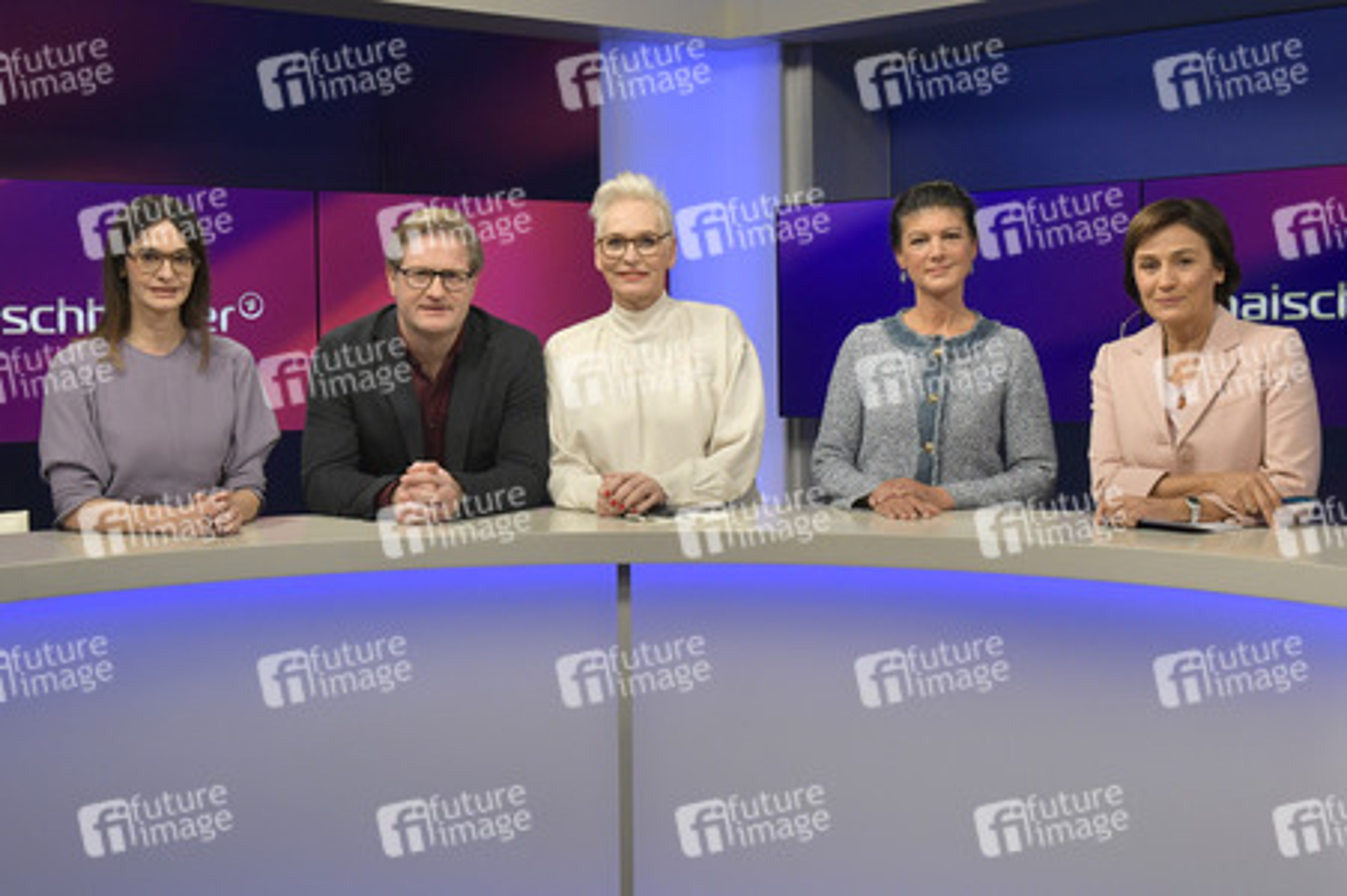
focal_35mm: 35
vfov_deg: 37.8
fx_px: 1309
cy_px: 448
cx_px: 674
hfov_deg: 54.5
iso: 1600
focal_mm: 35
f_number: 6.3
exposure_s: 1/200
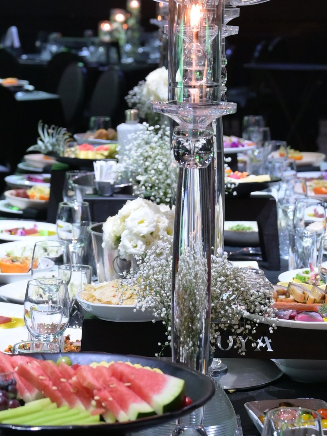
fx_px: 1587
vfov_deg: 15.5
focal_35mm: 126
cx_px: 219
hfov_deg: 11.7
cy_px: 79
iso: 1600
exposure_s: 1/60
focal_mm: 40
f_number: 4
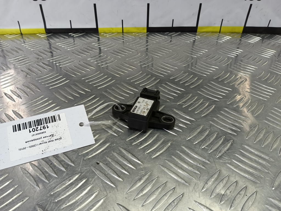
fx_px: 187
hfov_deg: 73.9
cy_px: 106
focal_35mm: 23
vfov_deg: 58.9
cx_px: 140
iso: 98
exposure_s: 1/50
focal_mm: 4.11
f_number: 1.6
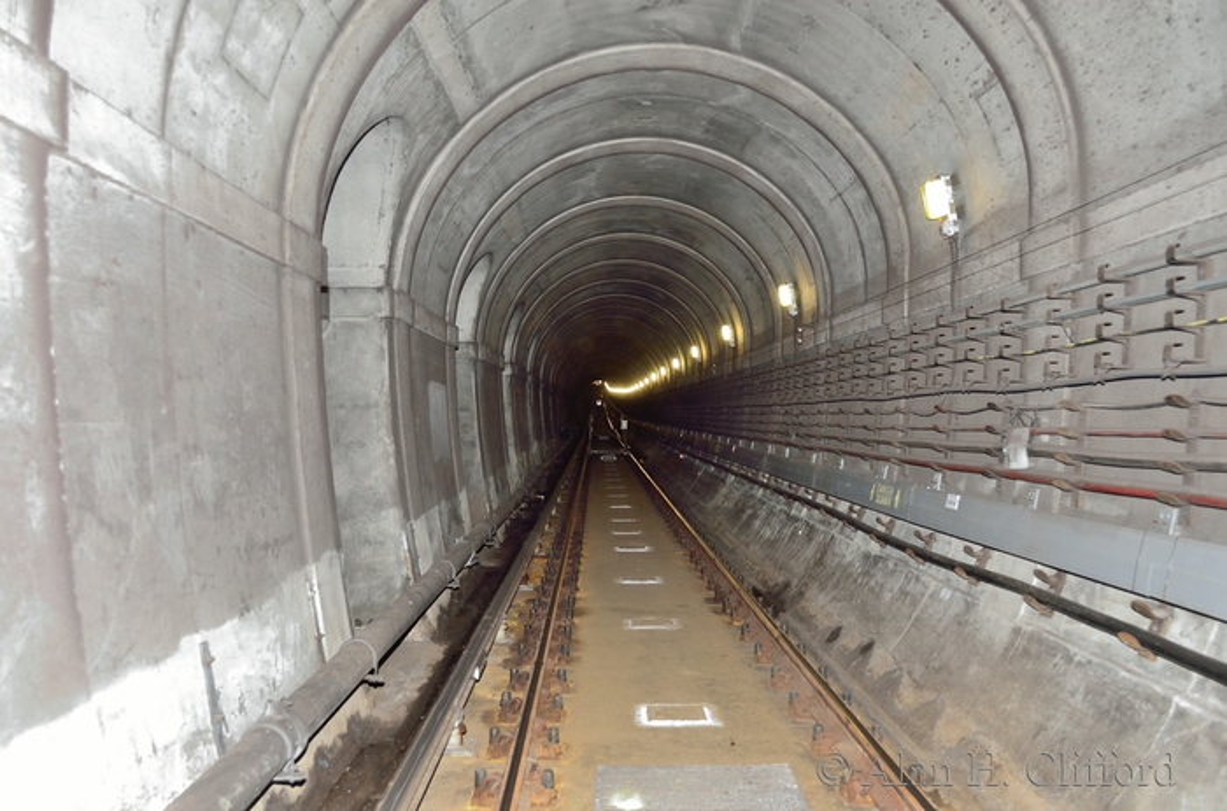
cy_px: 406
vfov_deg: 43.4
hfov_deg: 62.1
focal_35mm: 30
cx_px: 614
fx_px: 1020
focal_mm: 20
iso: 1600
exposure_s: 1/80
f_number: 3.5
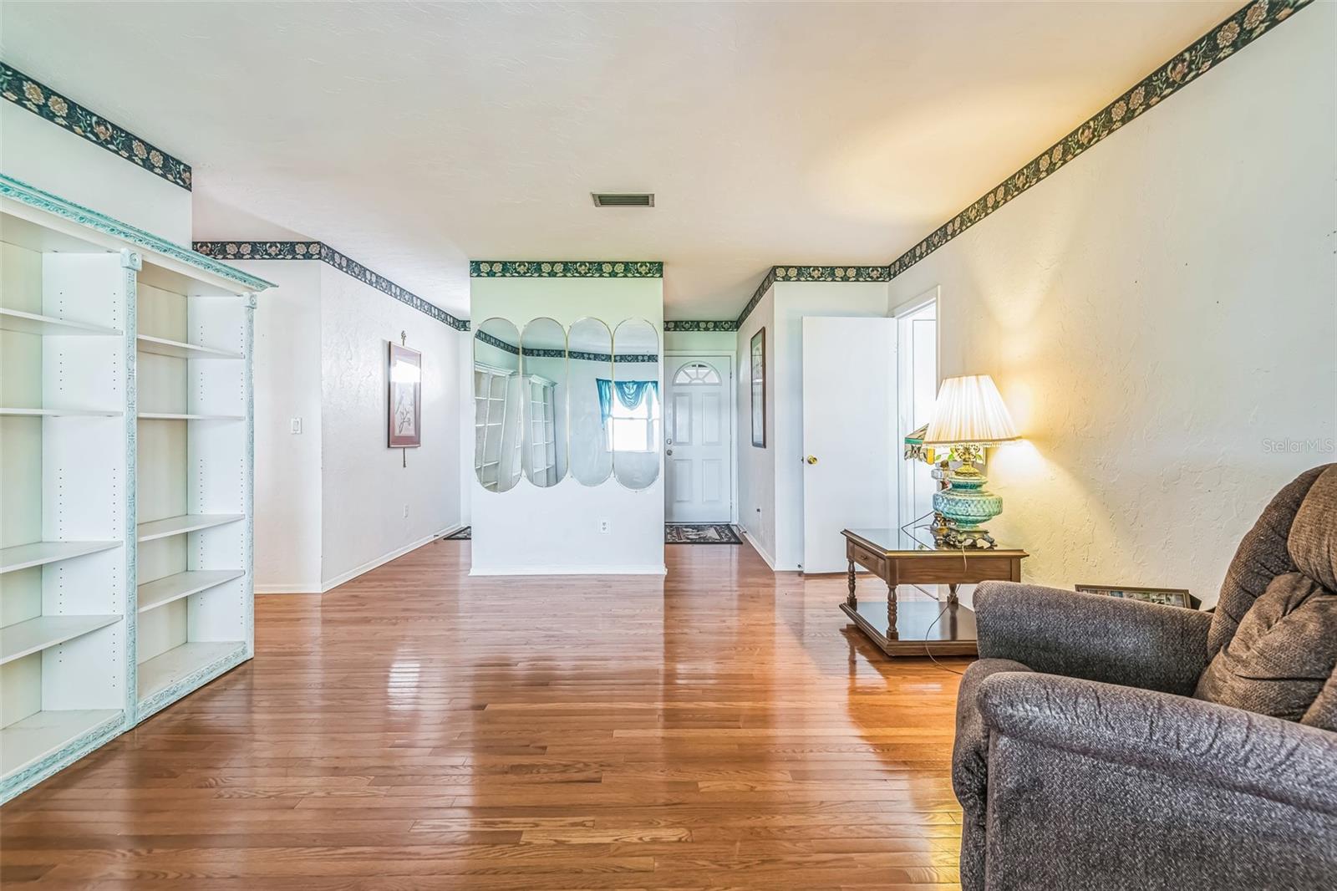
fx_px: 594
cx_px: 668
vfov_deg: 73.7
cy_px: 446
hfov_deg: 96.7
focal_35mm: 16
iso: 400
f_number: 8
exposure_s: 1/2
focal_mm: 16
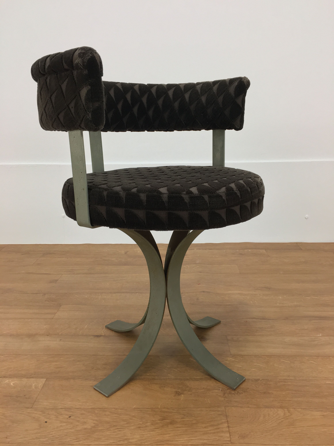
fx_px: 373
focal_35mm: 29
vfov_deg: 61.7
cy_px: 223
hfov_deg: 48.2
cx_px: 167
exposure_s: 1/33
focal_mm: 4.15
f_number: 2.2
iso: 50
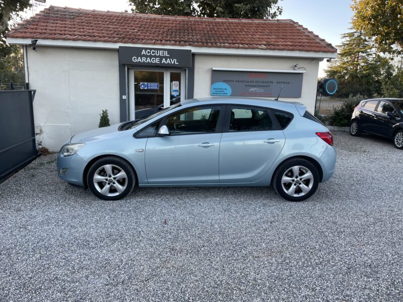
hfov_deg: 67.3
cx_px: 202
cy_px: 151
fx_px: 303
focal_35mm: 26
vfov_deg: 53.1
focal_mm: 4.2
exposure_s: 1/121
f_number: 1.6
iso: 32
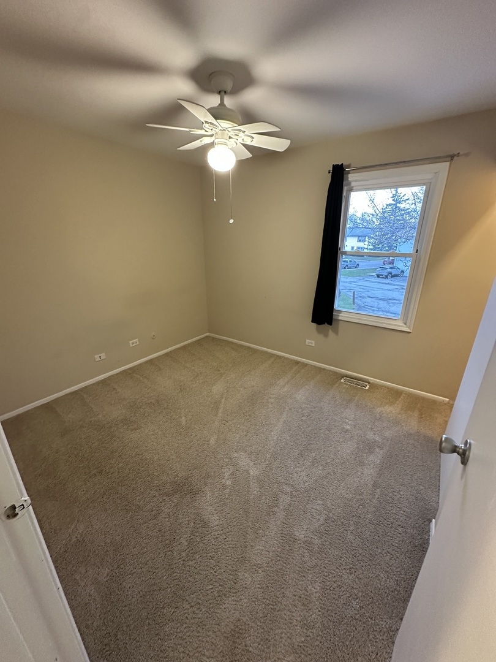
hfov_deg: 85.7
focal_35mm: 14
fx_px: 267
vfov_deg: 102.1
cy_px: 331
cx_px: 248
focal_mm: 2.22
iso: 640
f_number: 2.2
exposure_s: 1/60
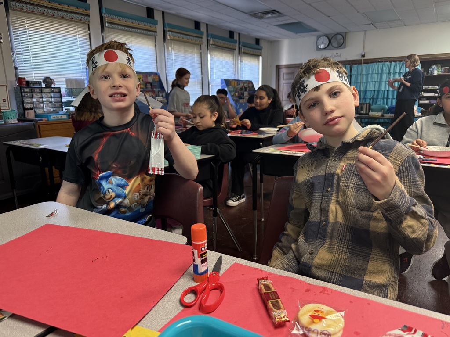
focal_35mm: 24
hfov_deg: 71.6
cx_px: 225
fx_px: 312
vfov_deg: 56.8
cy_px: 168
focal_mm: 6.76
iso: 400
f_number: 1.78
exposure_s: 1/60
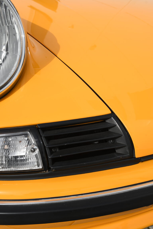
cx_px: 76
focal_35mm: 43
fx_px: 274
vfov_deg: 45.4
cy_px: 114
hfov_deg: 31.2
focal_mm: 29
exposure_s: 1/200
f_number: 9
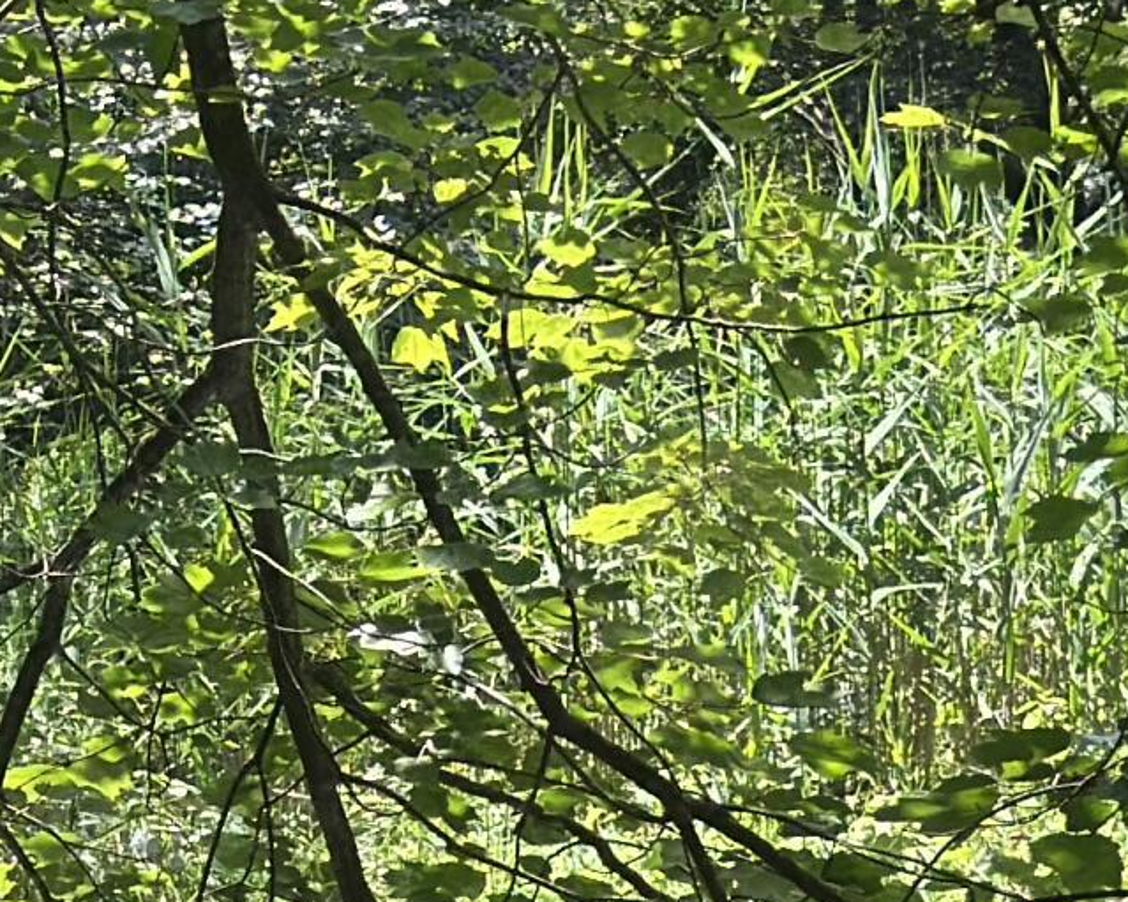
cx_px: -1317
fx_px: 7343
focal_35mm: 220
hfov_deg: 8.2
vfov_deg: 6.9
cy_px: 1499
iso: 80
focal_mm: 6.86
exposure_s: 1/529
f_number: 1.78
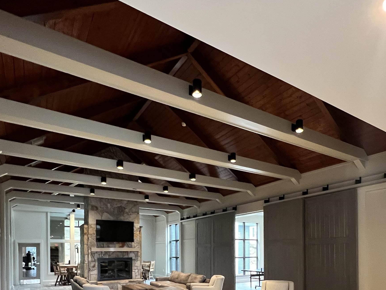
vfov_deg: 52.8
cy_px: 252
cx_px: 212
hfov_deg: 73.7
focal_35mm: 23
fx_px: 256
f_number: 1.8
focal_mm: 1.57
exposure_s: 1/59
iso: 640
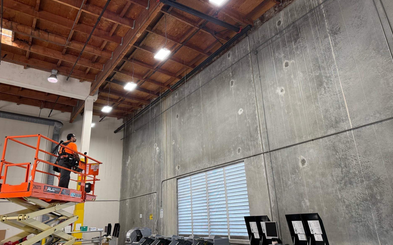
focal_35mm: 26
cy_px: 111
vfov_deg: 47.5
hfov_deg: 70.4
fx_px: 278
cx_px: 198
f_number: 1.78
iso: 200
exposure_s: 1/120
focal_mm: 6.76
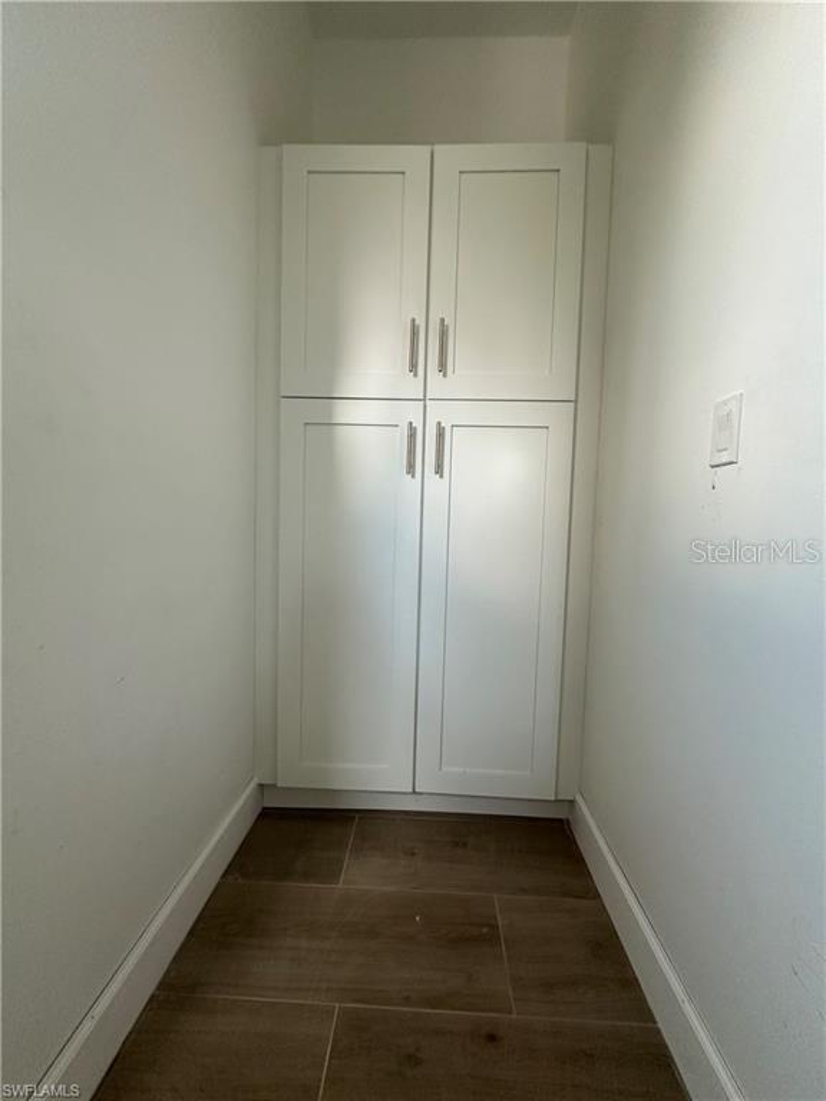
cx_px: 413
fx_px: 445
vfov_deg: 102.1
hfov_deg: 85.7
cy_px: 550
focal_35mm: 14
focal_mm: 2.22
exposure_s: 1/99
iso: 160
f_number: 2.2
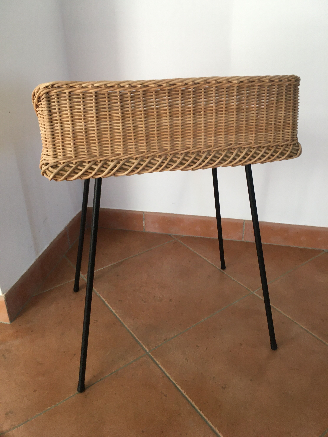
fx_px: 366
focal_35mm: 29
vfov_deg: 61.7
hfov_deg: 48.2
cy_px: 218
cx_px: 164
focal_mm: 4.15
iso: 40
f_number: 2.2
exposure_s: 1/33
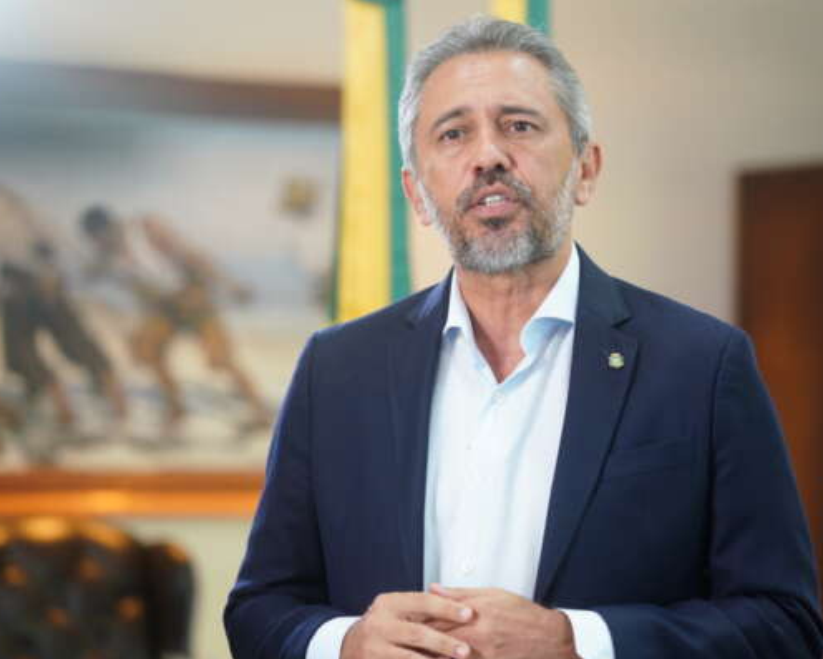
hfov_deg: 15.3
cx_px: 445
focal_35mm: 126
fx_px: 3070
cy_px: 331
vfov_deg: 12.2
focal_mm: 111
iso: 1600
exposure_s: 1/160
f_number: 2.8
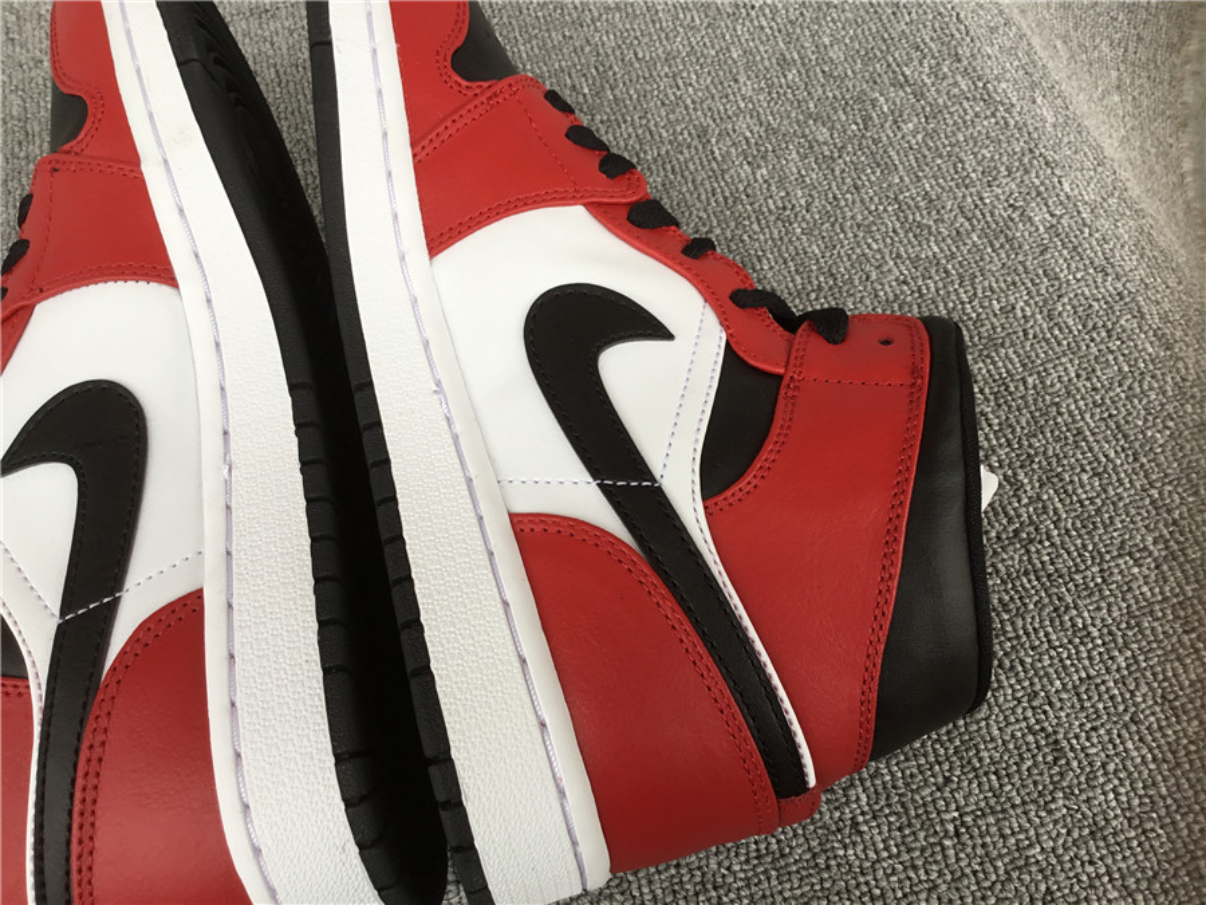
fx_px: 1080
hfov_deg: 58.4
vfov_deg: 45.4
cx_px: 603
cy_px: 452
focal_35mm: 31
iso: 25
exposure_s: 1/50
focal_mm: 3.3
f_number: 2.4
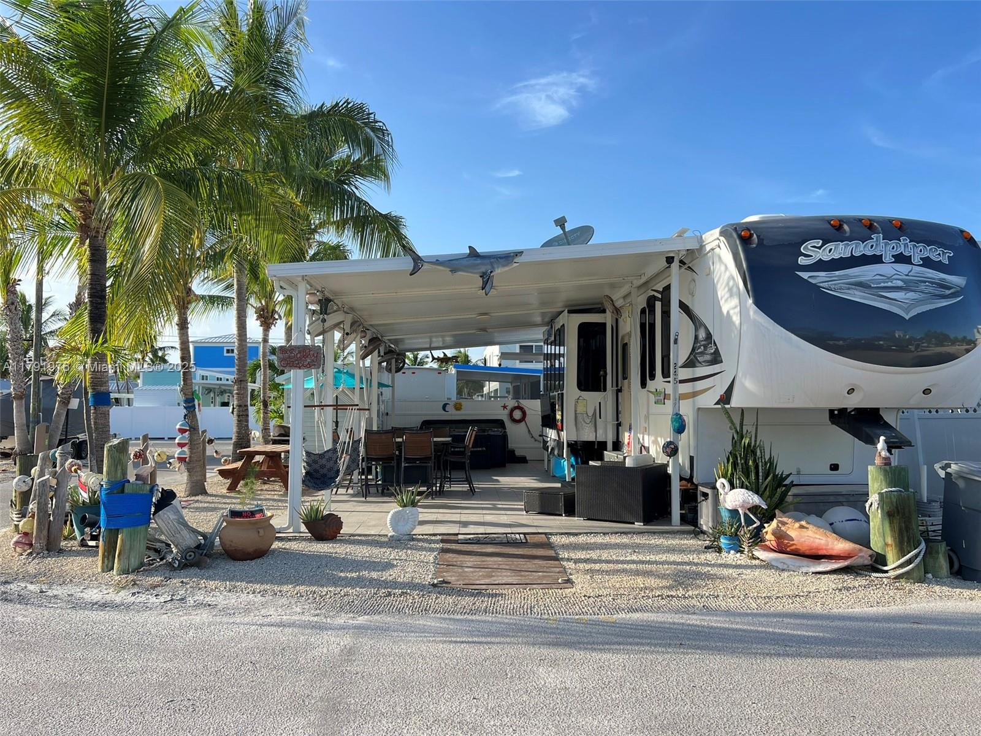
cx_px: 490
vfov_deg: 53.1
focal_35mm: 26
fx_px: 737
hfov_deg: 67.3
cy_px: 368
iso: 50
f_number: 1.5
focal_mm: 5.7
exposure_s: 1/902
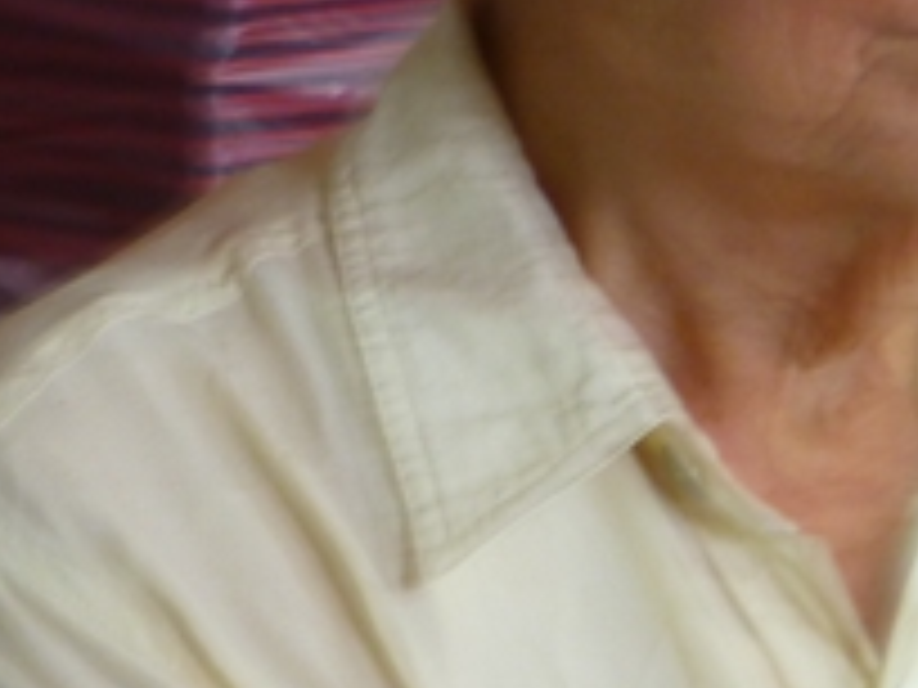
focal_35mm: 567
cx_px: 832
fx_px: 15037
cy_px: -88
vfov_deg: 2.6
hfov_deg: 3.5
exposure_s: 1/1.6
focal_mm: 27.6
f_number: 5.4
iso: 100
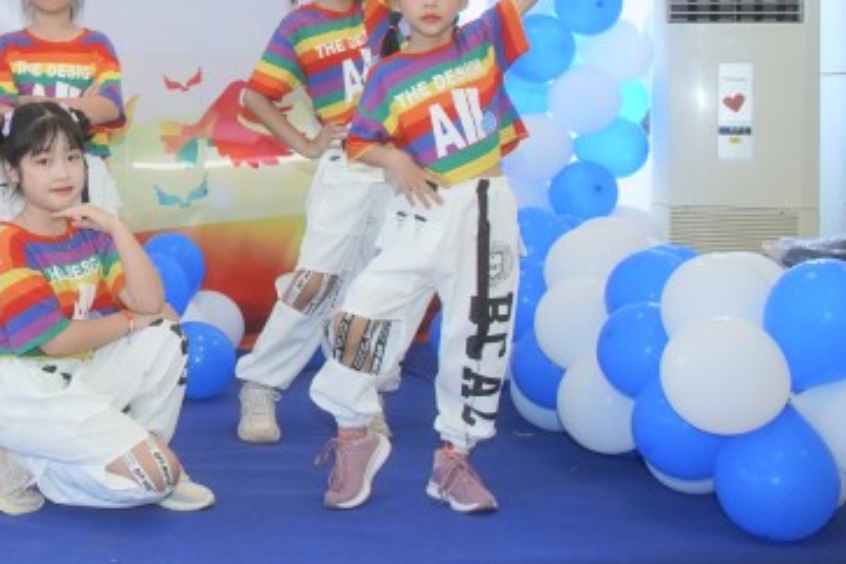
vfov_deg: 20.4
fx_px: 1540
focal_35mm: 66
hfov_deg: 28.0
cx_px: -82
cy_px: 90
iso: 500
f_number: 4
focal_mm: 19.8
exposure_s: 1/160
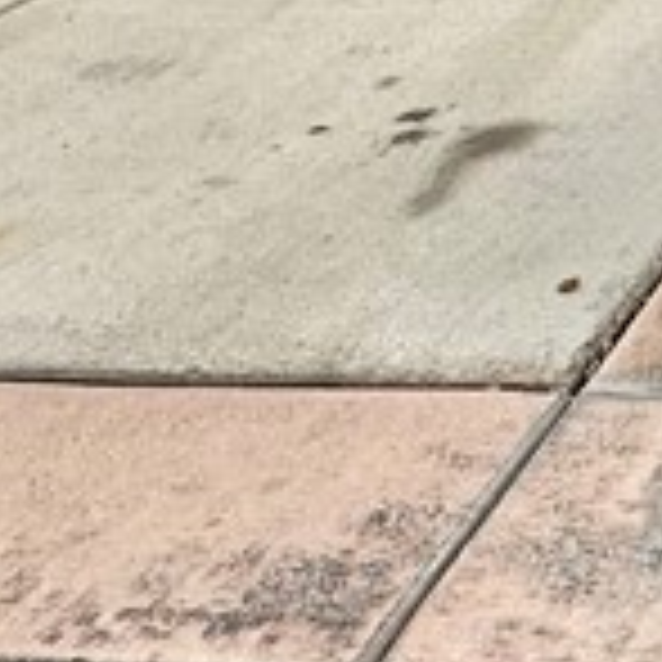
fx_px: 1861
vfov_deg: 14.4
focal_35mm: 86
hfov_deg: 16.6
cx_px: 1211
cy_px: -878
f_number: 2.2
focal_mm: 2.22
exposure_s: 1/558
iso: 40
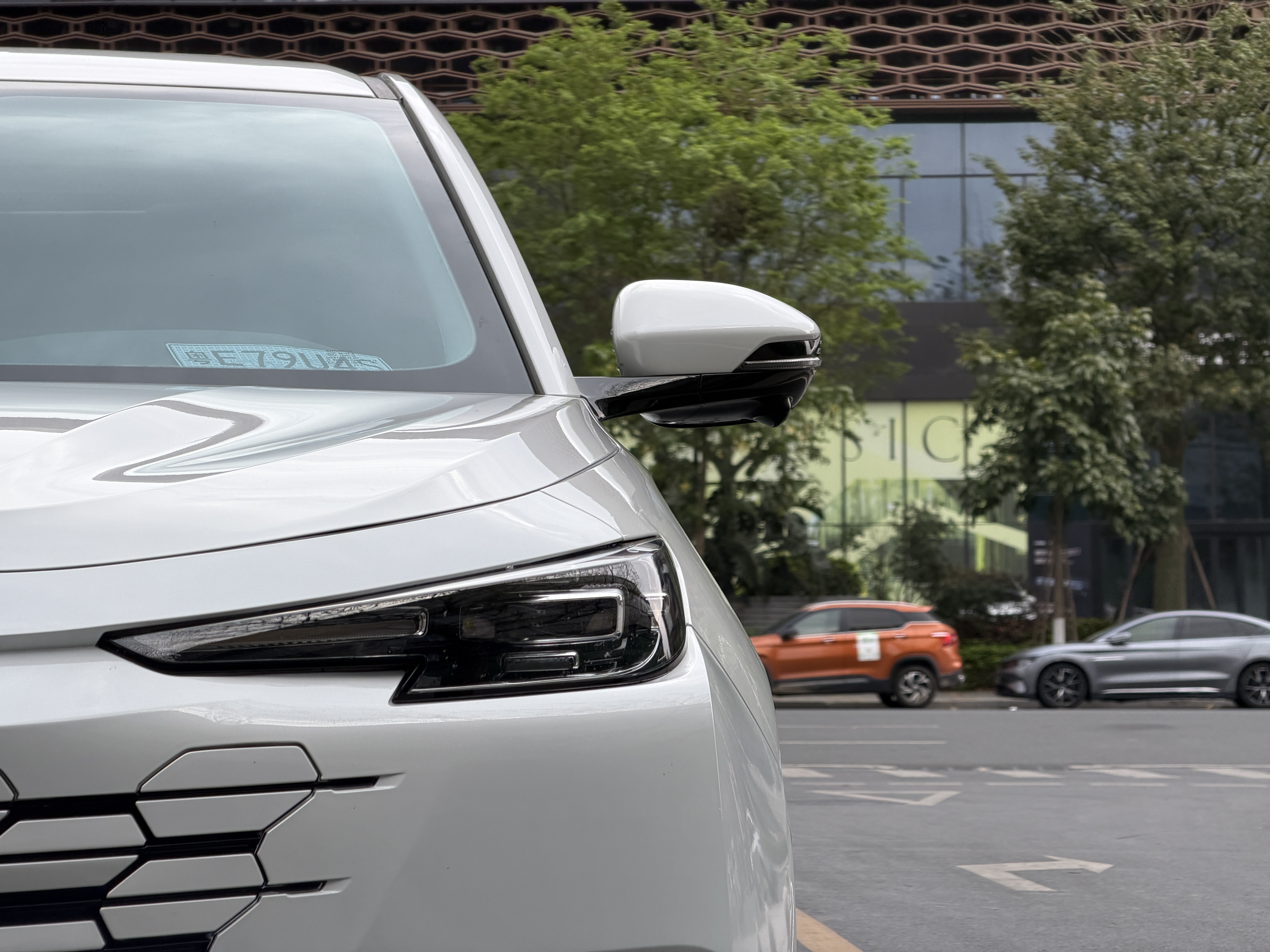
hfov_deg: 19.6
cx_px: 635
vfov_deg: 14.8
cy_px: 476
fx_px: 3669
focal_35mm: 100
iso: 50
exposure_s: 1/458
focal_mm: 16.89
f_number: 2.8
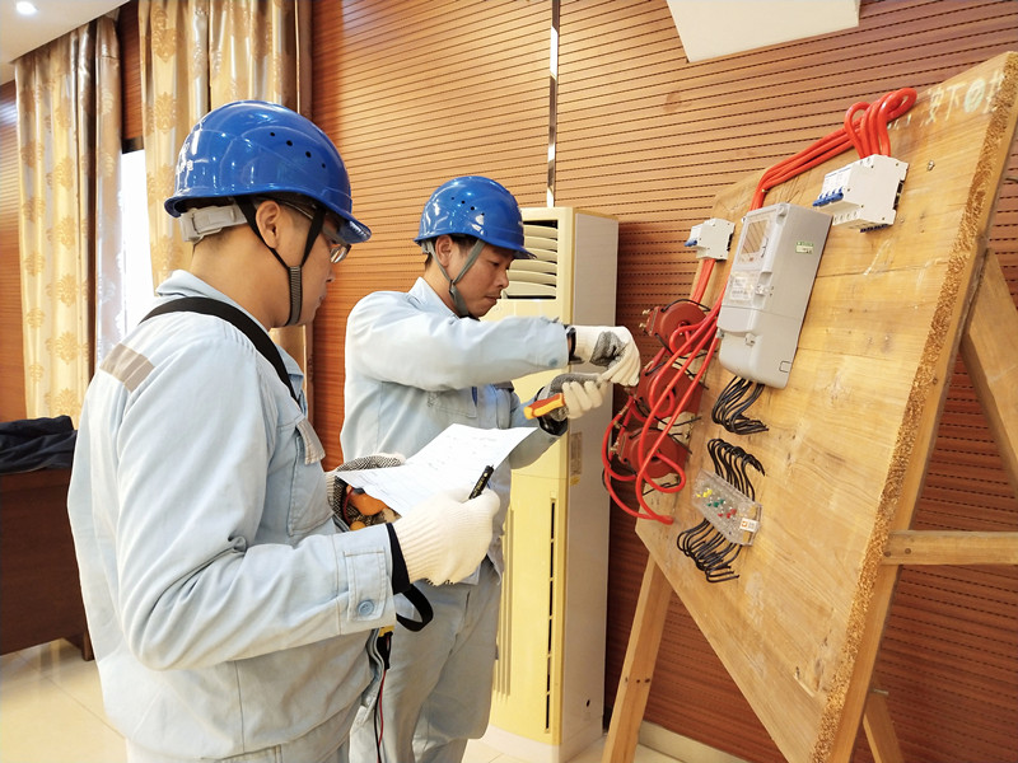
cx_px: 509
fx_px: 882
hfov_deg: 60.0
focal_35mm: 30
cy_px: 382
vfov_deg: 46.8
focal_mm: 3.95
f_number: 1.8
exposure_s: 1/33.3
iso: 408
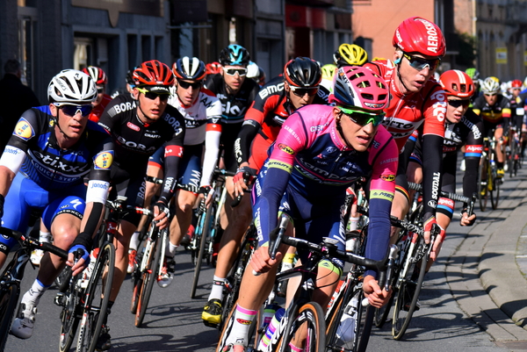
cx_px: 264
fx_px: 1582
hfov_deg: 18.9
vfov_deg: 12.7
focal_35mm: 108
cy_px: 176
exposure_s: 1/1600
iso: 400
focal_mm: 72
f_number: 7.1
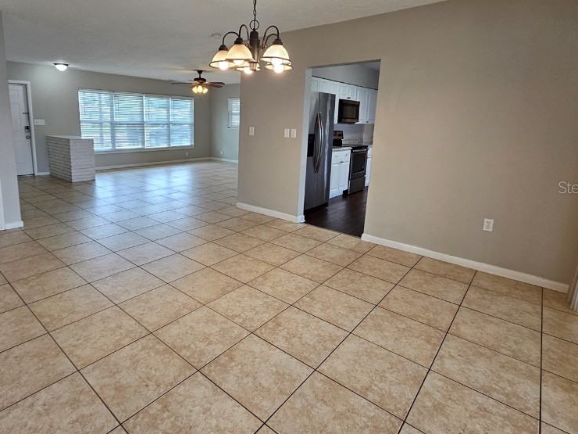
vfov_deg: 71.2
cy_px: 187
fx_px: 301
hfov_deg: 86.7
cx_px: 232
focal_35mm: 18
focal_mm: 2.2
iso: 125
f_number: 2.2
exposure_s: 1/60
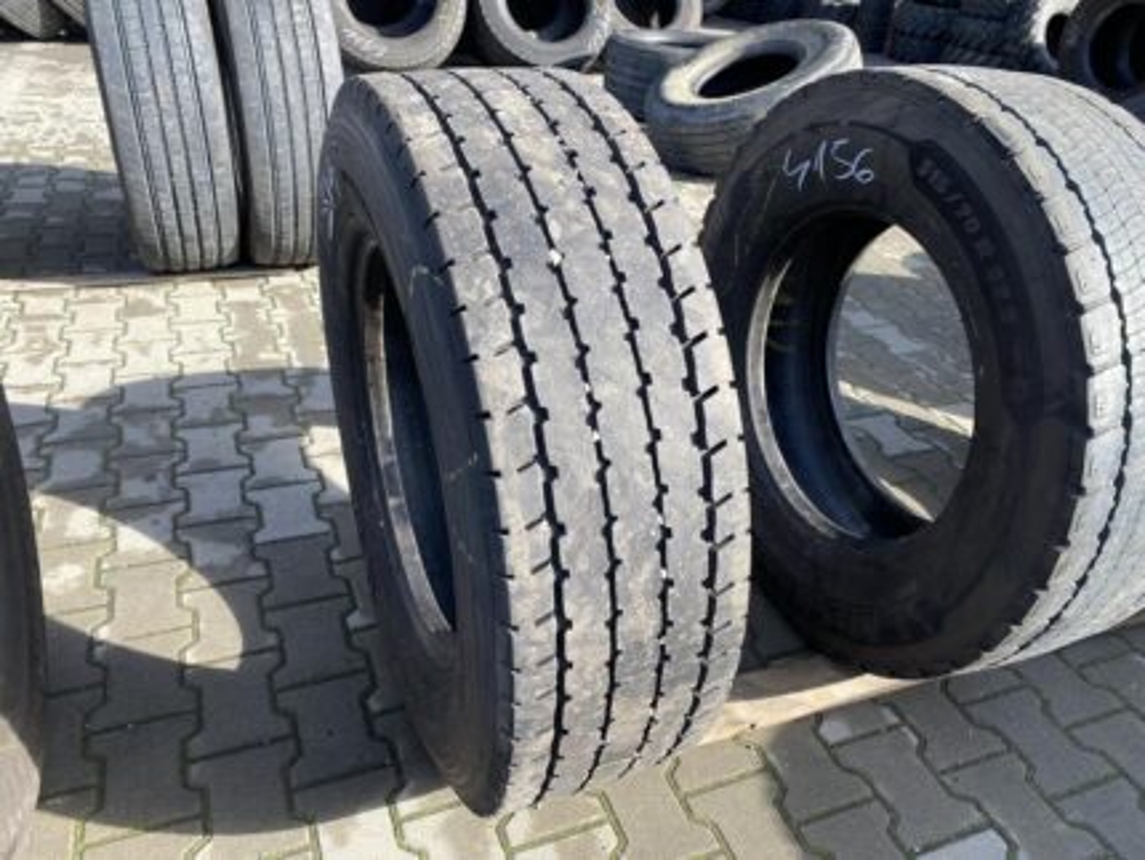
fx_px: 860
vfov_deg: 53.1
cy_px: 430
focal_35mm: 26
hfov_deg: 67.3
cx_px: 572
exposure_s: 1/571
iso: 32
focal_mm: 4.25
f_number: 1.8
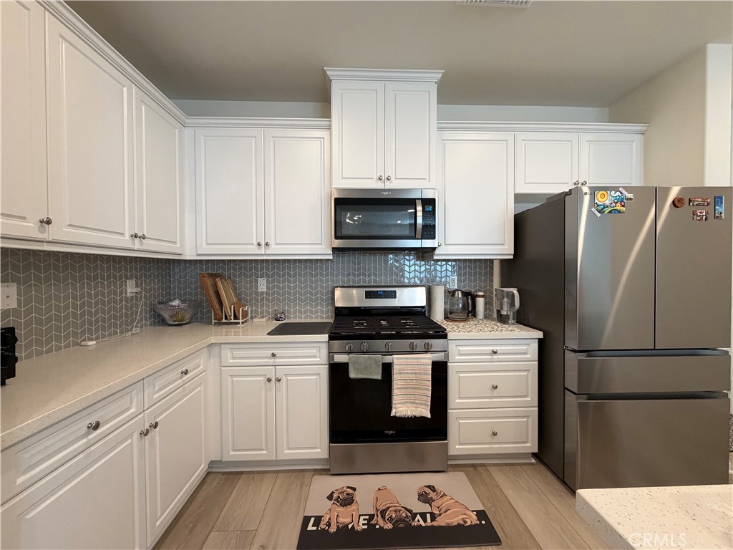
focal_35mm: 14
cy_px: 275
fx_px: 296
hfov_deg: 102.1
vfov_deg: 85.7
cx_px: 366
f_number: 2.2
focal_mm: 2.22
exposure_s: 1/120
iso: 250
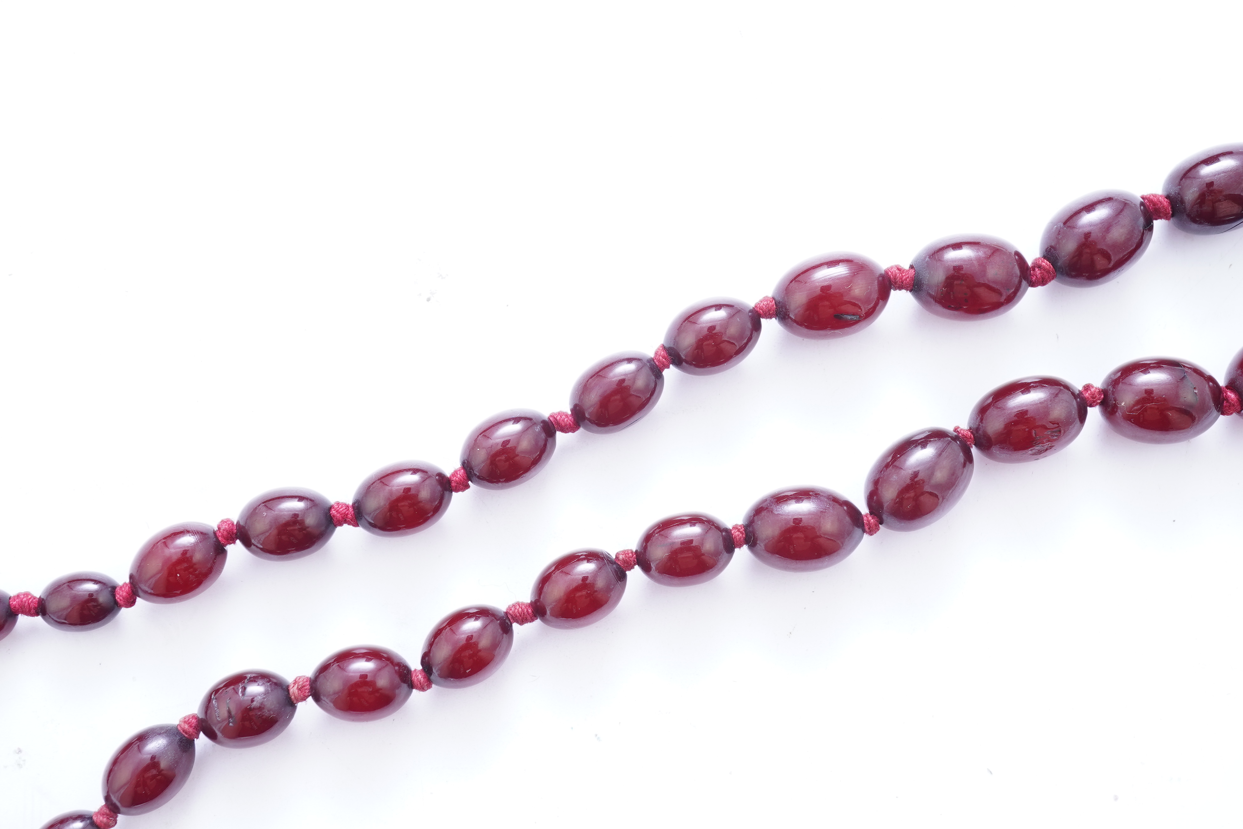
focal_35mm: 45
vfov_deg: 29.9
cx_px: 622
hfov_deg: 43.6
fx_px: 1554
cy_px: 414
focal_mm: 30
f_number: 14
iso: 320
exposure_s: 1/30
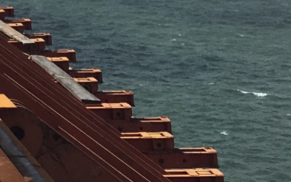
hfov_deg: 10.5
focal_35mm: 164
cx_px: -460
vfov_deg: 7.4
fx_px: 1300
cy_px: -279
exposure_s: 1/3077
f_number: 2.2
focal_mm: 4.15
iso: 25
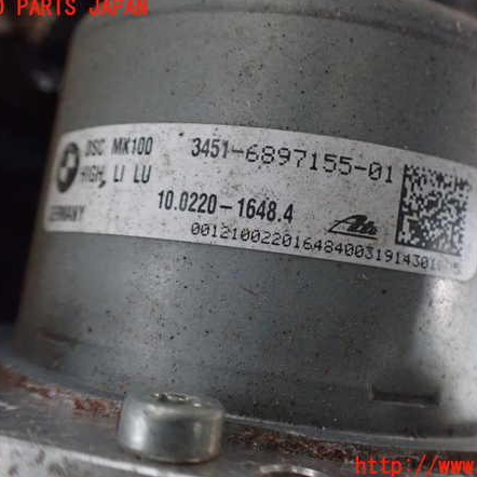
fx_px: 561
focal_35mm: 36
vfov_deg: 46.0
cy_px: 237
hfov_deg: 45.9
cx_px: 275
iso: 1000
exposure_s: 1/30
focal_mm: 5.4
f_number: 2.3
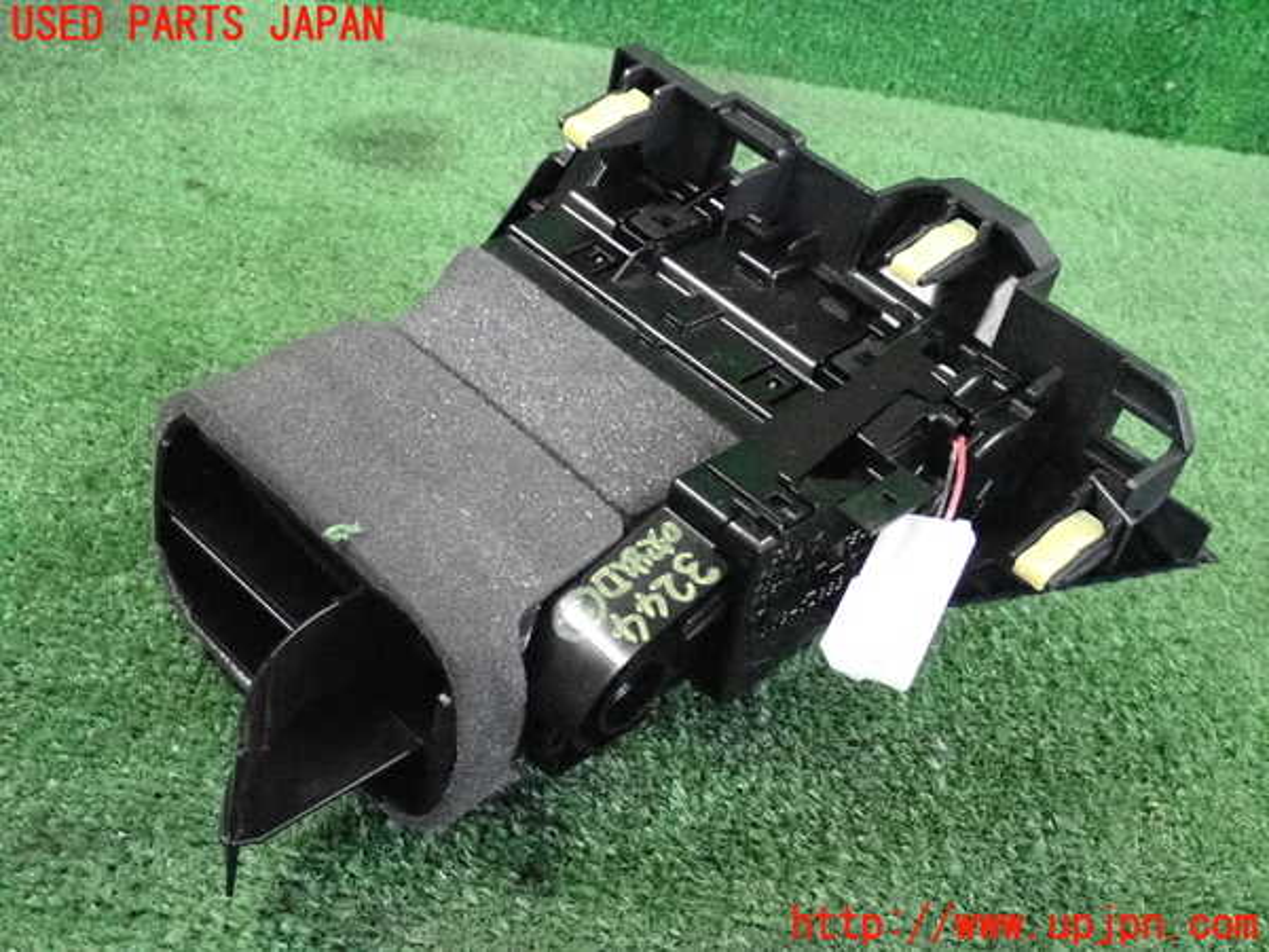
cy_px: 476
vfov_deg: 29.1
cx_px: 634
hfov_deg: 38.2
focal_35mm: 50
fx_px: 1833
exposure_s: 1/125
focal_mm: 9.01
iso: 6400
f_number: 3.2
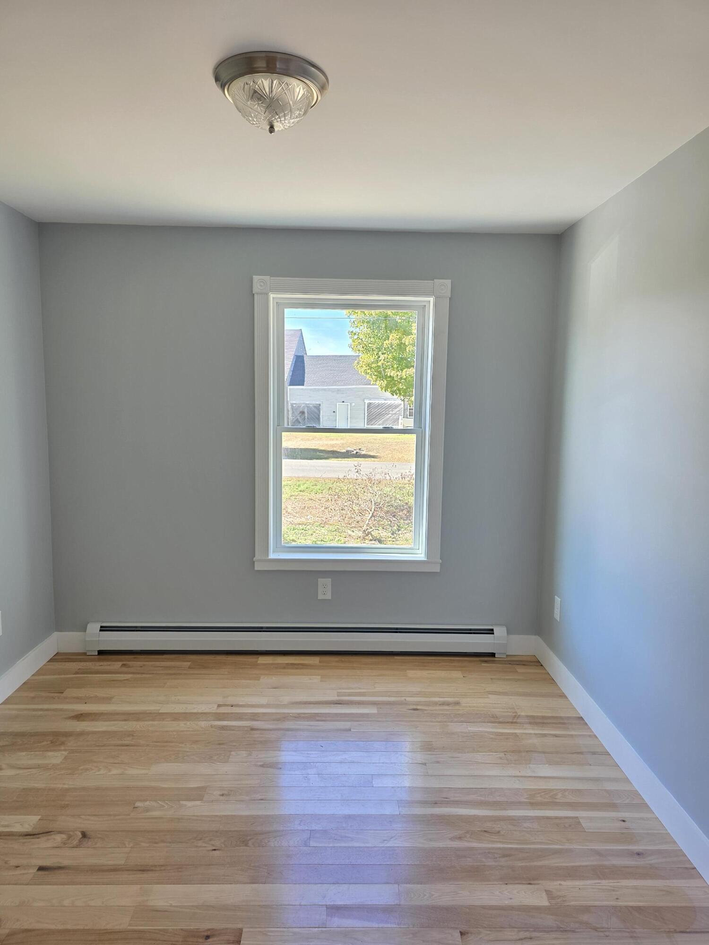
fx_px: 628
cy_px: 472
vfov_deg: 73.9
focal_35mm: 23
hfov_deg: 58.9
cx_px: 354
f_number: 1.7
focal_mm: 6.3
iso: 125
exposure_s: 1/180
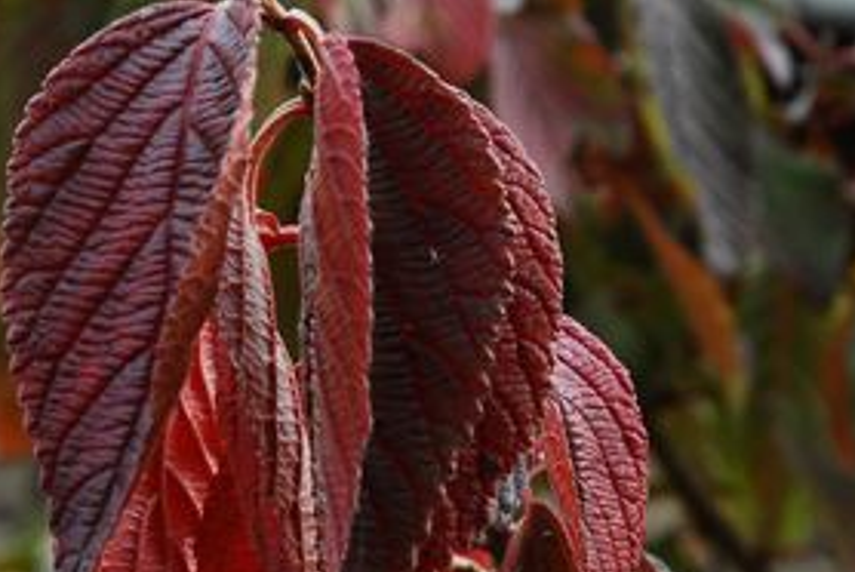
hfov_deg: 6.8
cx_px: 326
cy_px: 378
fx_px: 7180
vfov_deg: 4.6
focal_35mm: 302
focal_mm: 70
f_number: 8
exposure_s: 1/80
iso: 400
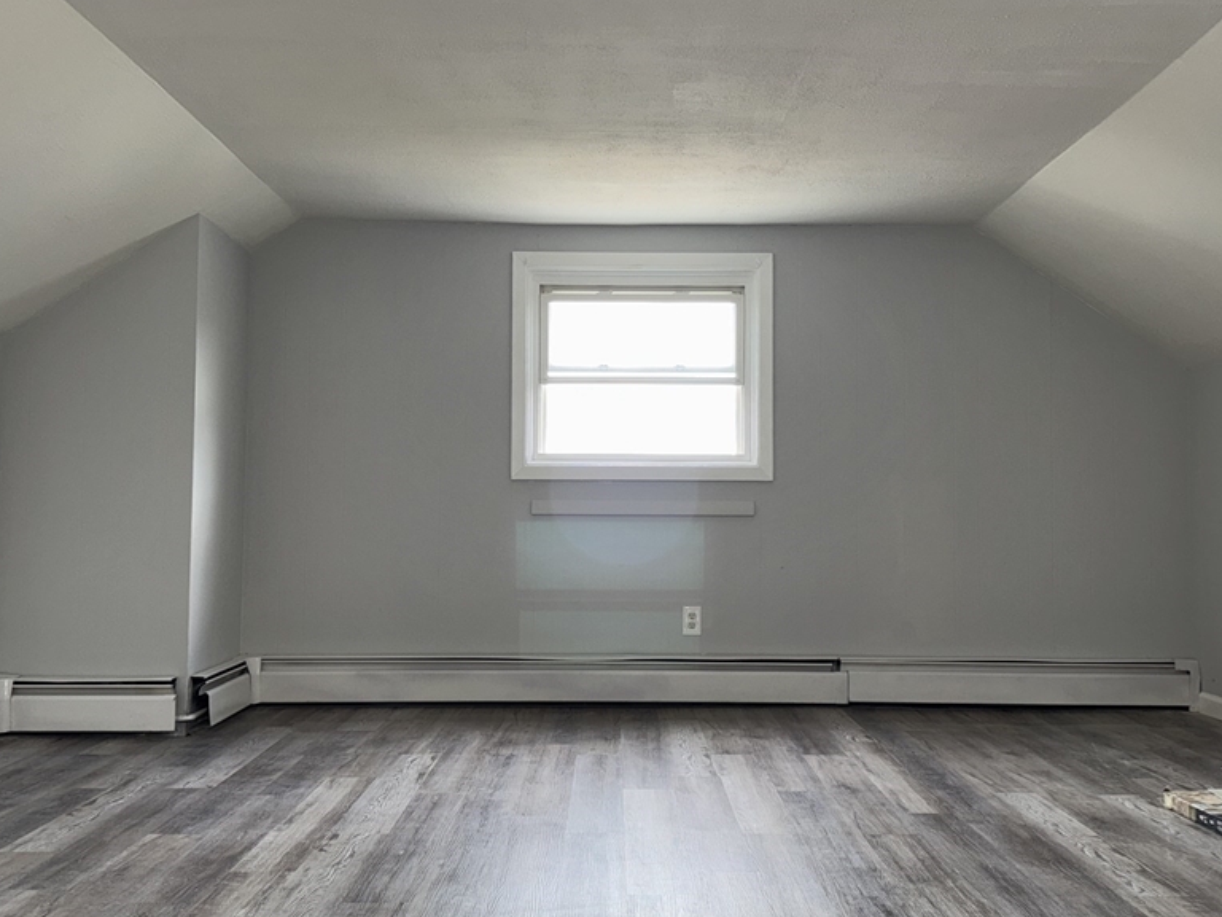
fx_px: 1130
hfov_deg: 56.8
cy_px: 479
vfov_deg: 44.1
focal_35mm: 32
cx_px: 625
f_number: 1.78
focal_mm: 6.76
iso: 64
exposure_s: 1/27
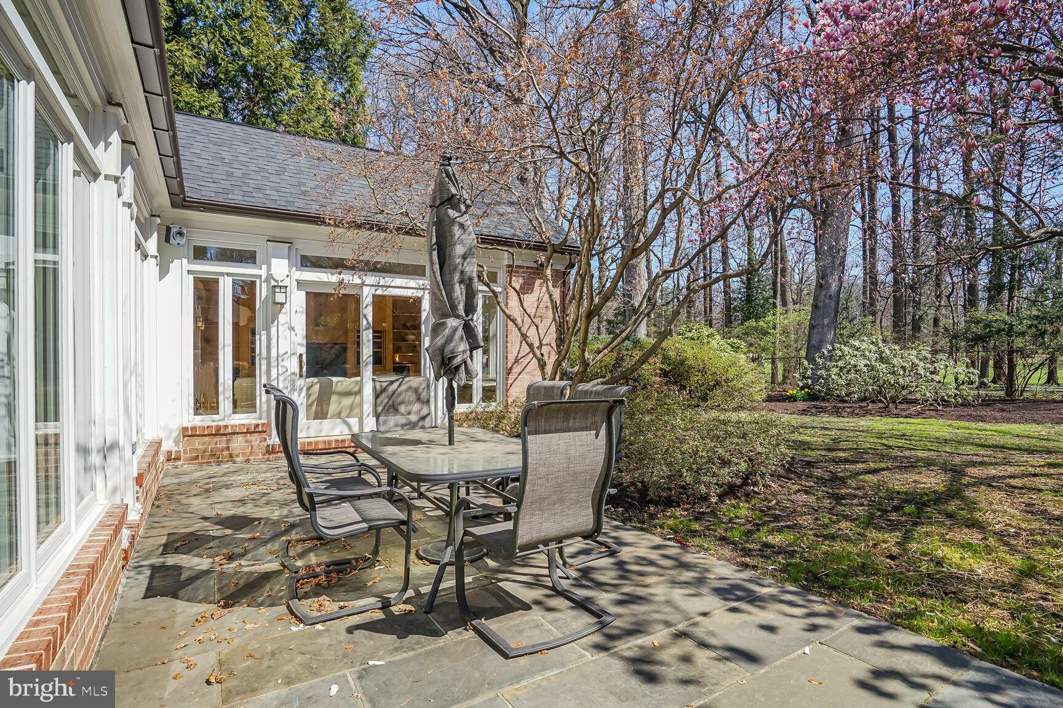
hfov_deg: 96.7
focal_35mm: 16
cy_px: 354
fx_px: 472
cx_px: 532
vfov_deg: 73.7
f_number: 8
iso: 640
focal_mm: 16
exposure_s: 1/800
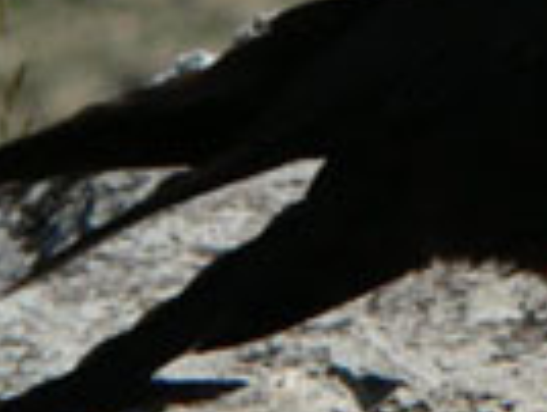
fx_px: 22970
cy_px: 45
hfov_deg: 1.4
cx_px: 547
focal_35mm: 1451
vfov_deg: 1.0
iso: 100
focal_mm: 72
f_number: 8
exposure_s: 1/400
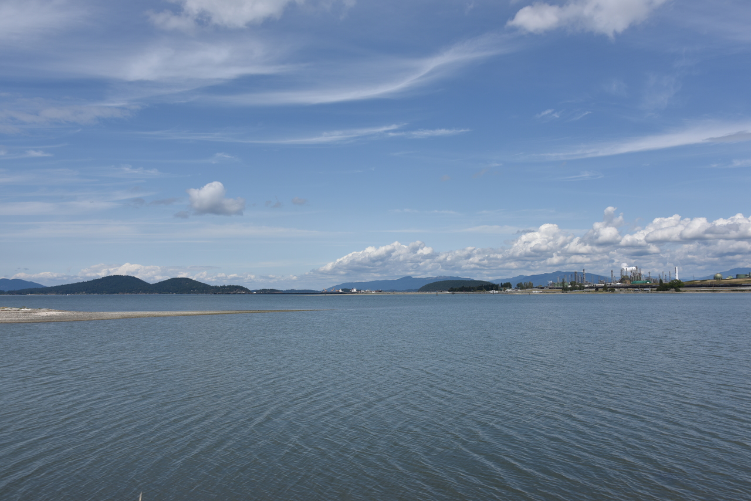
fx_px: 584
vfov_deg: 46.4
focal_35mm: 28
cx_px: 376
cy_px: 250
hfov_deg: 65.5
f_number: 10
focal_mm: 28
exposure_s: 1/400
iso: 100
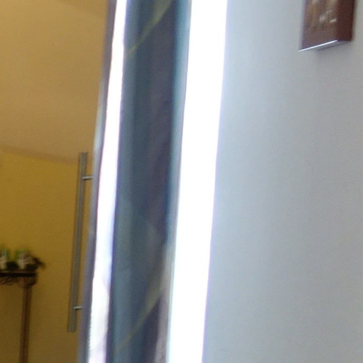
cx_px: -969
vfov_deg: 9.6
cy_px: 336
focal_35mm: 182
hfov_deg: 7.5
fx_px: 2159
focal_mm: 10.4
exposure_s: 1/30
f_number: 1.8
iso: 125
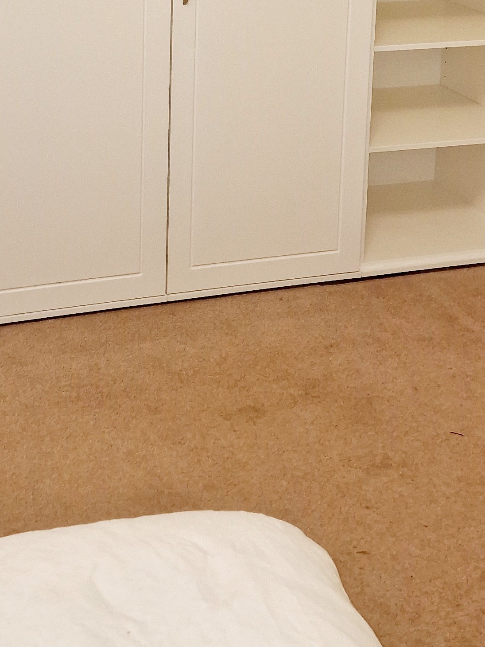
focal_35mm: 63
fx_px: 1177
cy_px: -5
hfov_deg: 23.1
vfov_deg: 28.7
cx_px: 147
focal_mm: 6.4
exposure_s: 1/100
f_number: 1.8
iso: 320
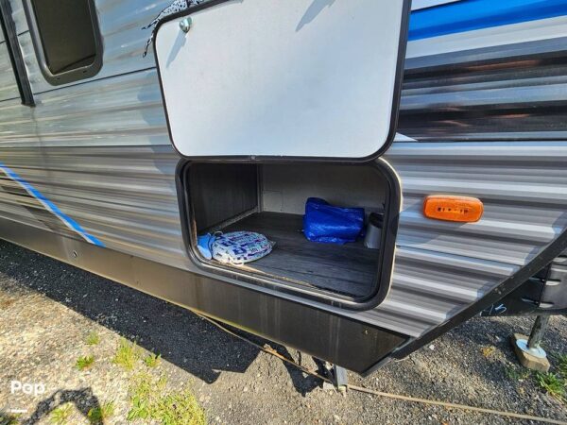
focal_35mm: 13
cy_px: 212
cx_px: 284
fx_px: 213
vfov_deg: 89.9
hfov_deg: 106.2
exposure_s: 1/414
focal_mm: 2.2
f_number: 2.2
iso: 50
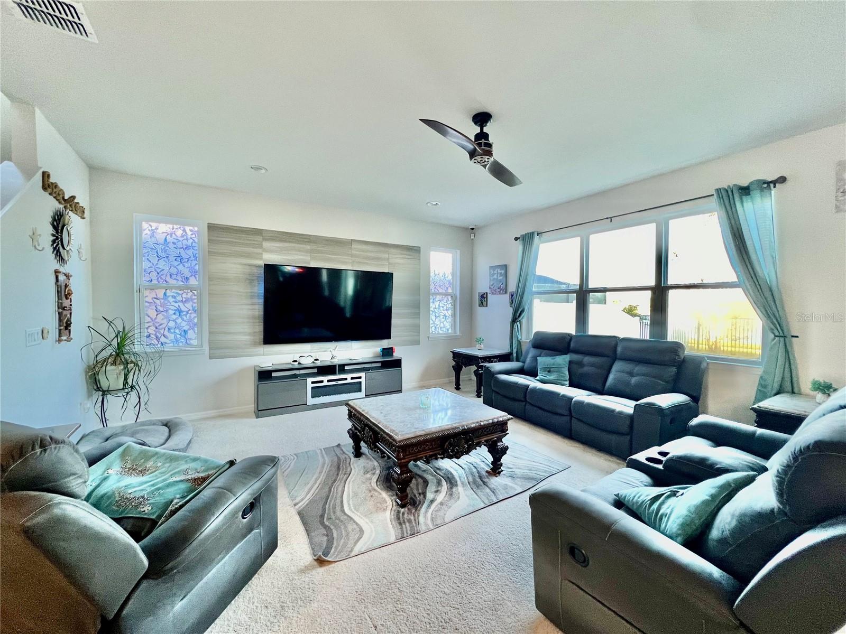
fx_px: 318
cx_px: 423
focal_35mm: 13
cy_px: 317
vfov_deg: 89.9
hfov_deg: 106.2
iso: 200
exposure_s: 1/59
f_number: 1.8
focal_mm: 1.57
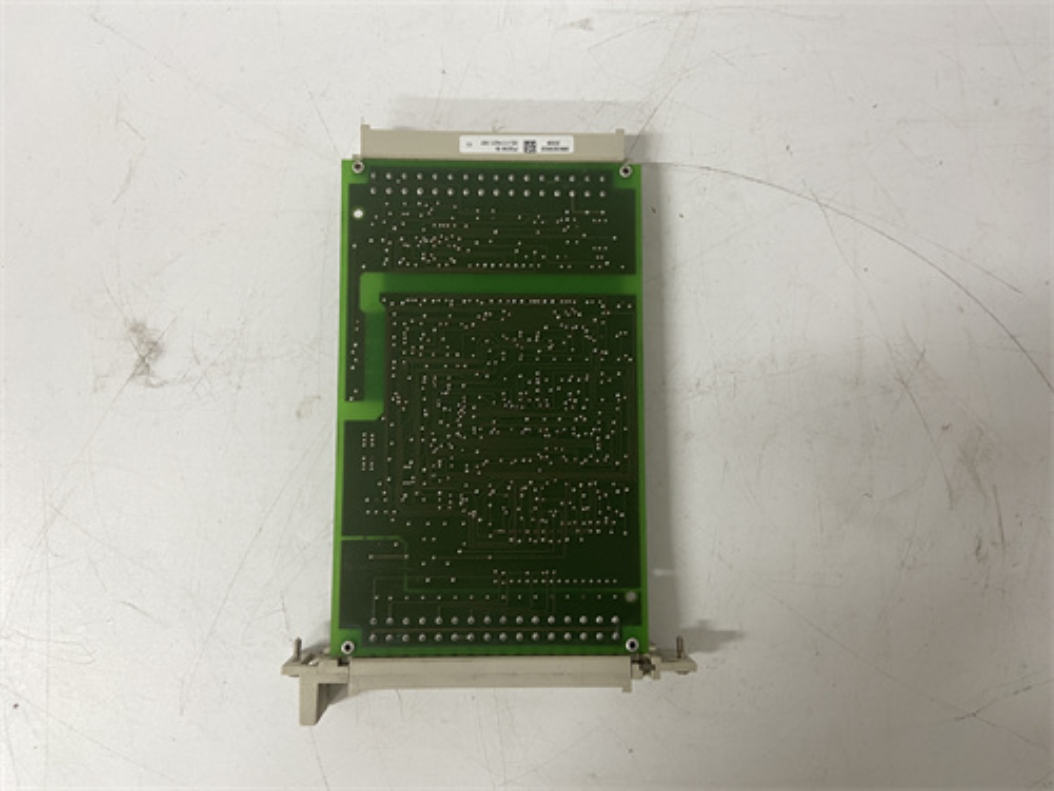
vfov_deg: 53.1
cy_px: 396
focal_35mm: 26
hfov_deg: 67.3
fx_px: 792
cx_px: 527
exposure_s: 1/50
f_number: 1.8
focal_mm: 4.25
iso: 100
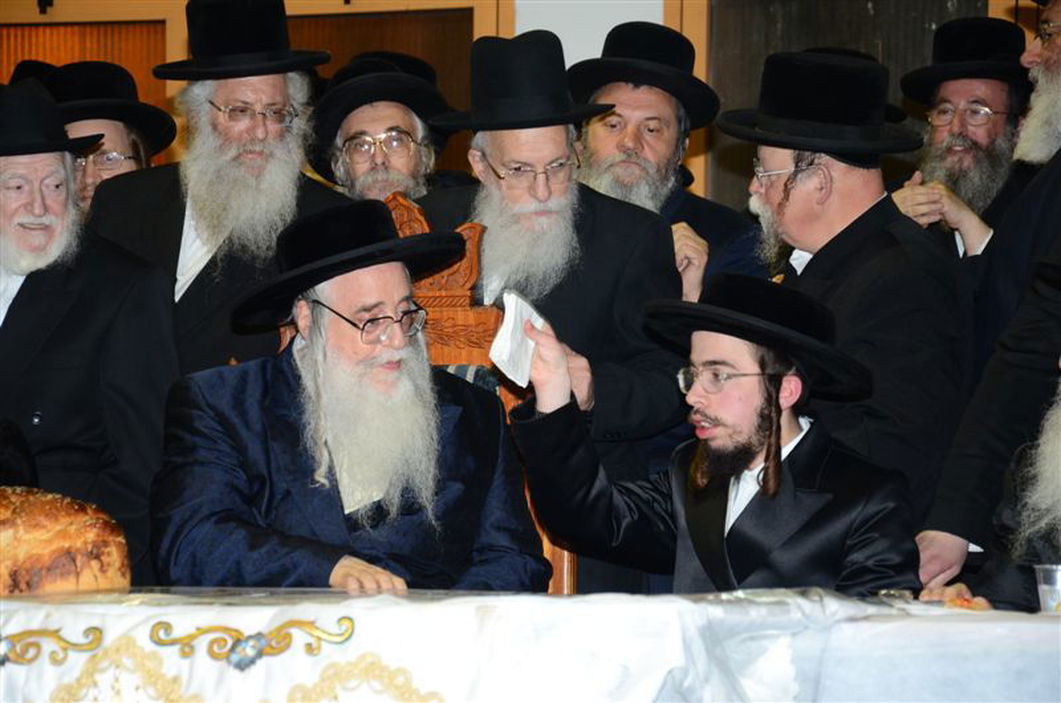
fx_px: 3750
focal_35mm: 128
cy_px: 352
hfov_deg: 16.1
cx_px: 530
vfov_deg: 10.7
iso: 1250
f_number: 5.6
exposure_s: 1/100
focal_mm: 85
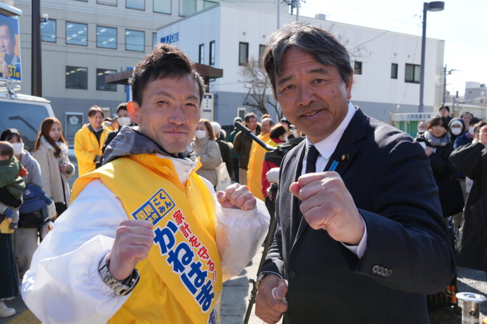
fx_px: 527
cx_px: 244
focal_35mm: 39
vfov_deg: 34.2
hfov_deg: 49.6
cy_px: 162
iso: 100
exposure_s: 1/200
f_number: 6.3
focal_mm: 26
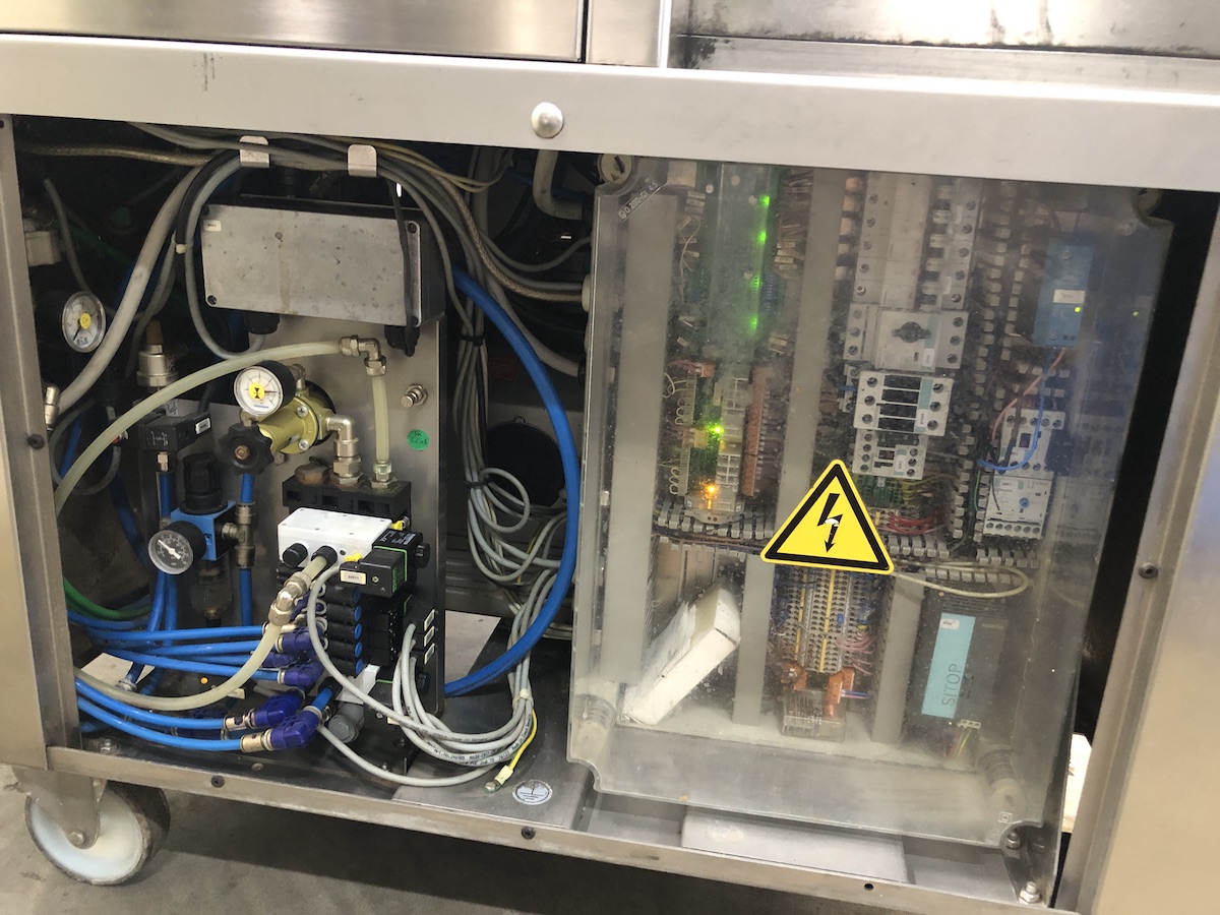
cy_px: 458
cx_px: 610
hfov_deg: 63.4
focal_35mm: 28
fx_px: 987
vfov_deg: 49.7
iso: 80
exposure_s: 1/5
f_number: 1.8
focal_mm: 3.99
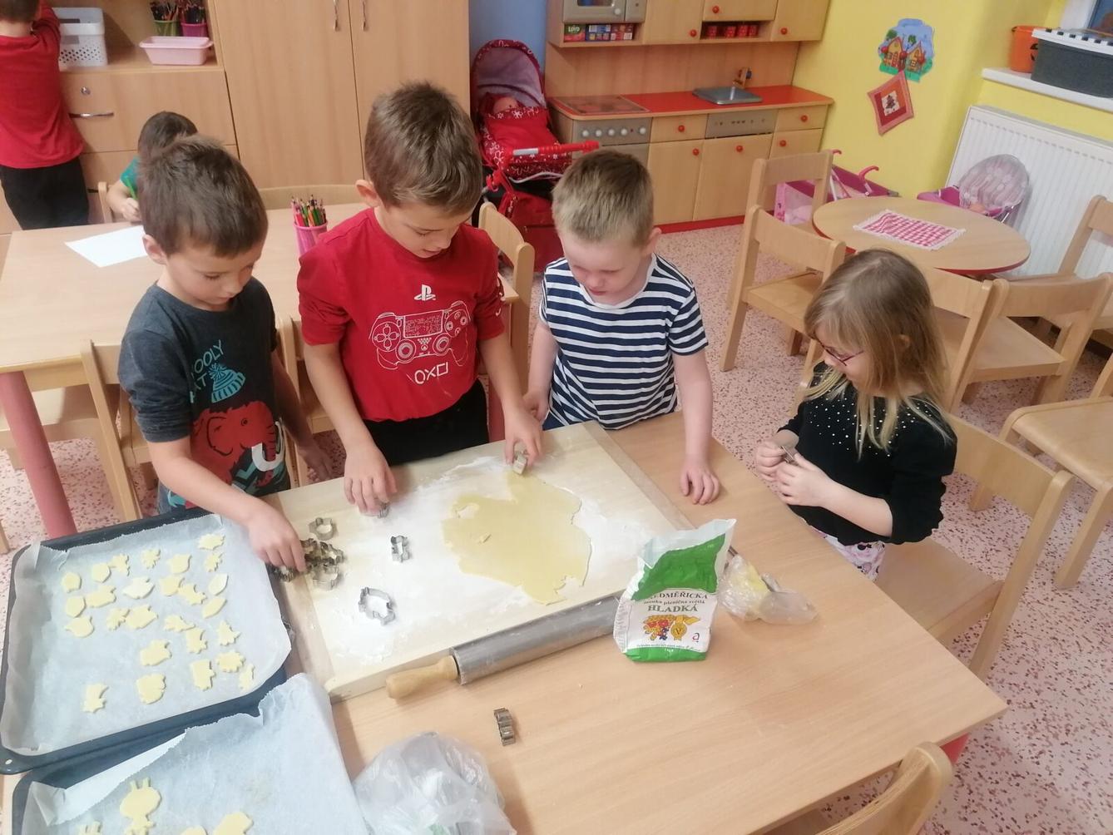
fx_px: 868
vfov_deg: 51.4
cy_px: 418
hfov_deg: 65.3
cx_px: 556
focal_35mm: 27
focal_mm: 4.75
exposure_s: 1/33.3
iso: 250
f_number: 1.8
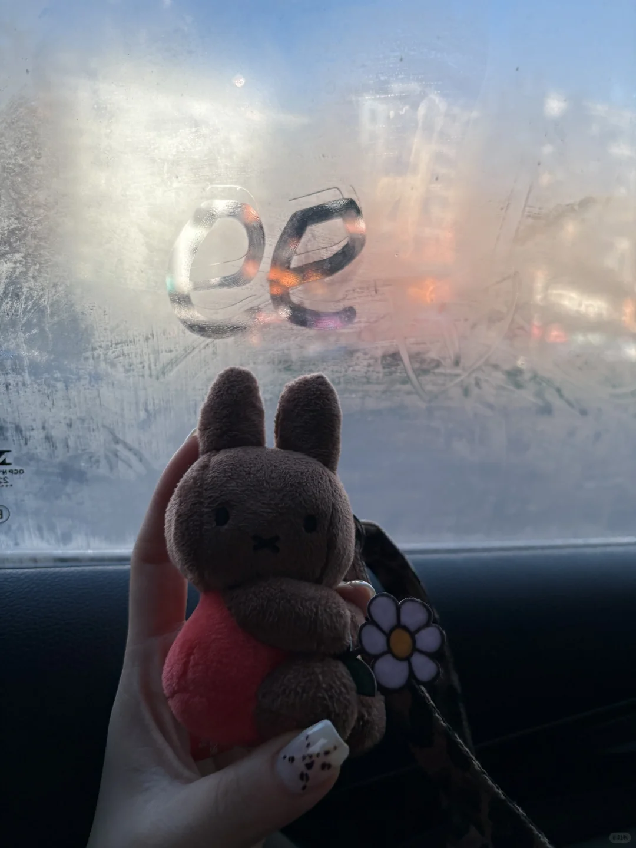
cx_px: 318
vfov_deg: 67.3
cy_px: 424
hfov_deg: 53.1
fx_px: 637
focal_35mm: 26
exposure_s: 1/152
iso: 50
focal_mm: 5.96
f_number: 1.6
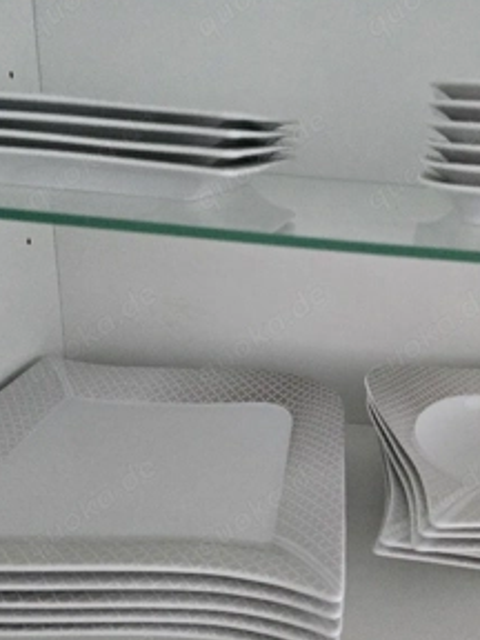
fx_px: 592
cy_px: 358
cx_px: 309
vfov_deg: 56.7
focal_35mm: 32
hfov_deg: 43.7
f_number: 1.7
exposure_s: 1/100
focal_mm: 6.3
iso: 1600
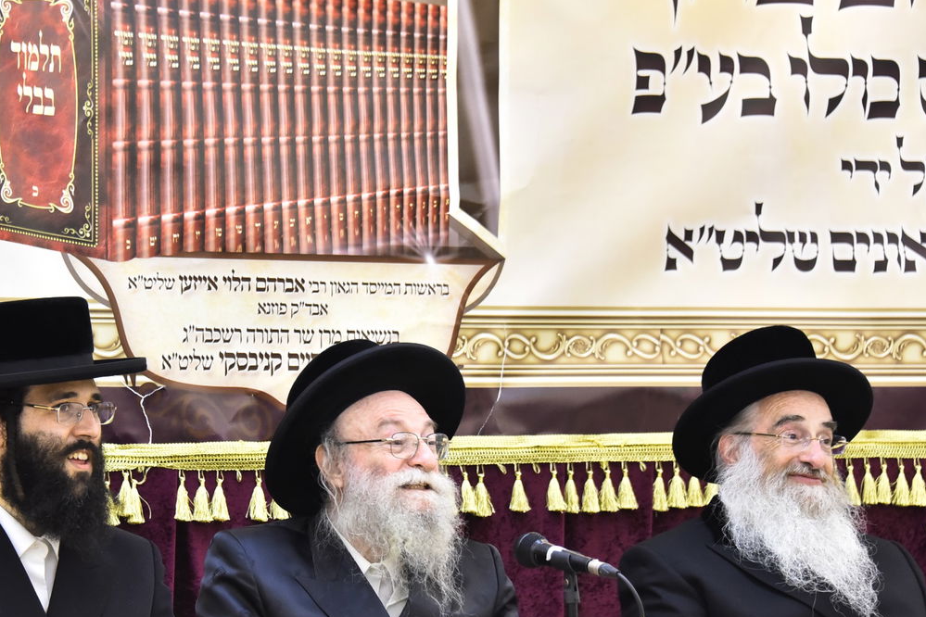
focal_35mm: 157
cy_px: 393
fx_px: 4038
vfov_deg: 8.7
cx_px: 352
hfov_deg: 13.1
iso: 3200
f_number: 5.6
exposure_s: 1/100
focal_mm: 112
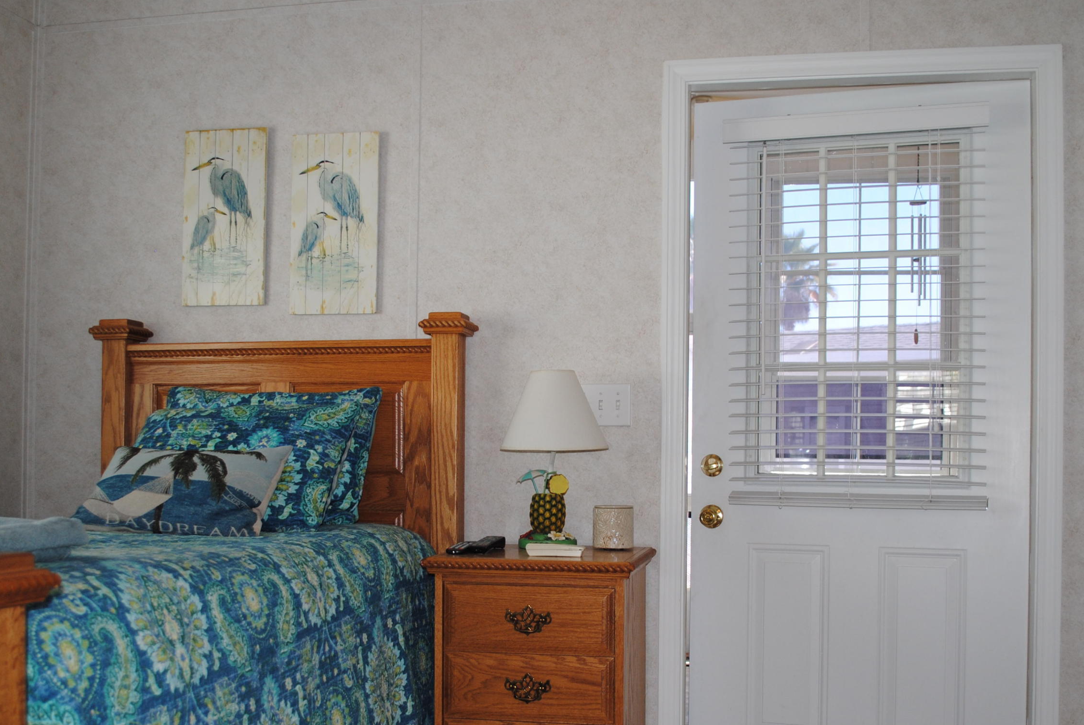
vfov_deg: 33.4
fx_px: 1206
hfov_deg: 48.4
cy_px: 440
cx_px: 544
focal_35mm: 40
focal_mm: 20
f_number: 3.8
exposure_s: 1/60
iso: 200
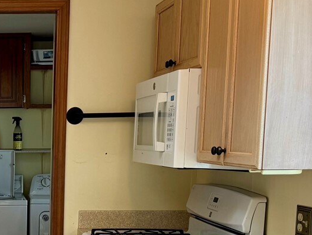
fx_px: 658
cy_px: 240
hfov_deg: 24.9
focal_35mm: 73
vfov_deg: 19.5
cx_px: -26
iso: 64
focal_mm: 6.76
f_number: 1.78
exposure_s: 1/120
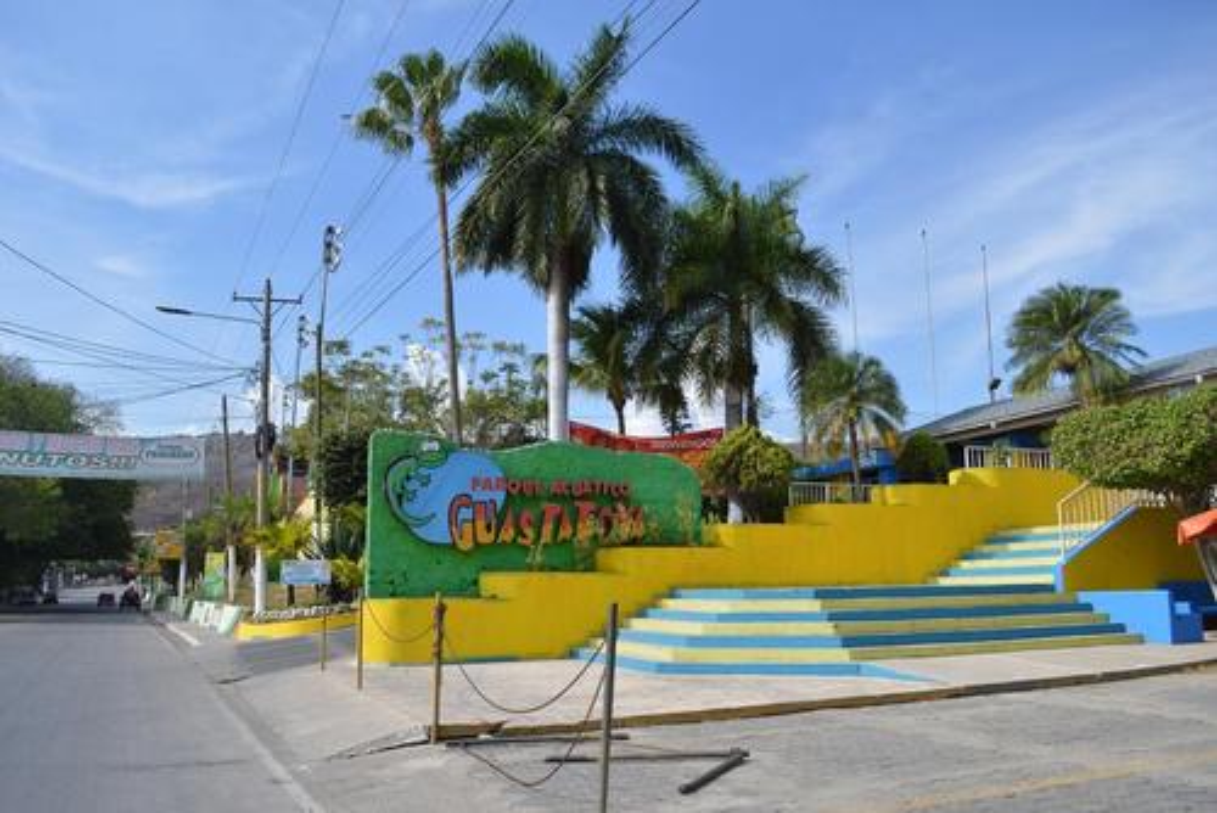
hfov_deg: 67.4
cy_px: 406
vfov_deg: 48.0
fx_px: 913
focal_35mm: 27
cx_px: 608
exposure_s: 1/500
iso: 100
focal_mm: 18
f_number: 5
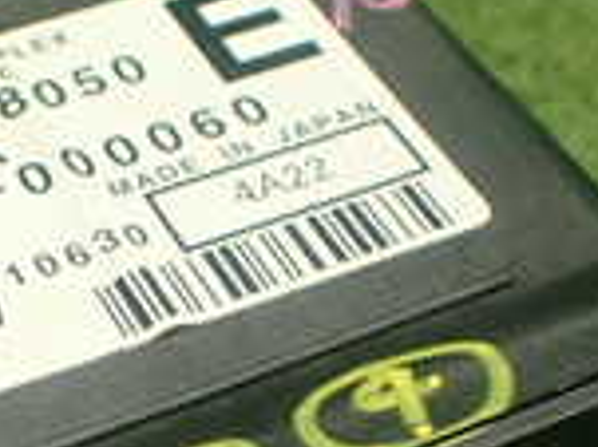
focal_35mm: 119
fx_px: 2054
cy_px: 392
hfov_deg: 16.4
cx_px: 99
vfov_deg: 12.4
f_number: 2.3
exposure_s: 1/125
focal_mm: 5.4
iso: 500
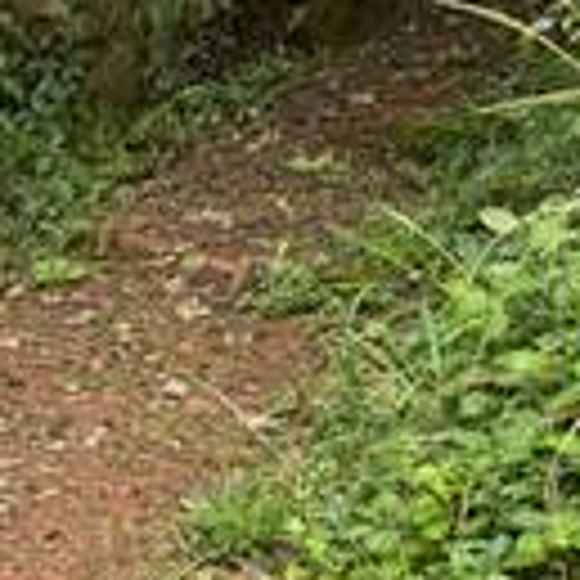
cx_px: -468
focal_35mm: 79
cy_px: 193
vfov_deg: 21.8
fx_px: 1498
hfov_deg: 17.6
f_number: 1.78
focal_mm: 6.76
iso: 125
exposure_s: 1/121
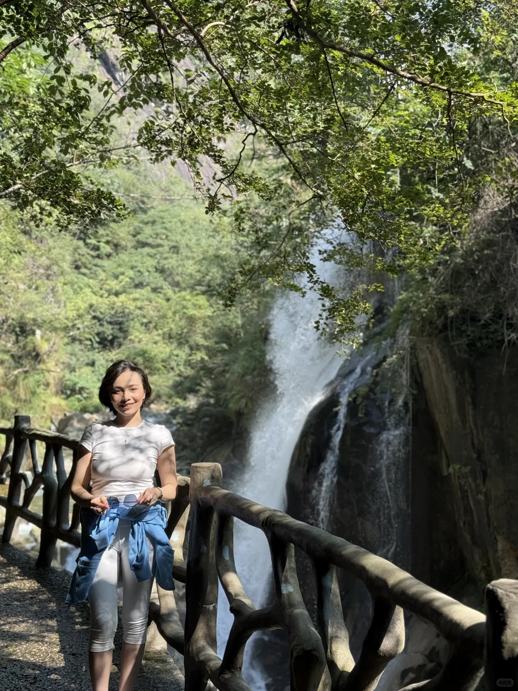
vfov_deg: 39.7
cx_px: 259
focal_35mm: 48
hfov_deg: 30.3
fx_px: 958
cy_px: 346
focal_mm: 6.76
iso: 80
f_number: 1.78
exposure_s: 1/778
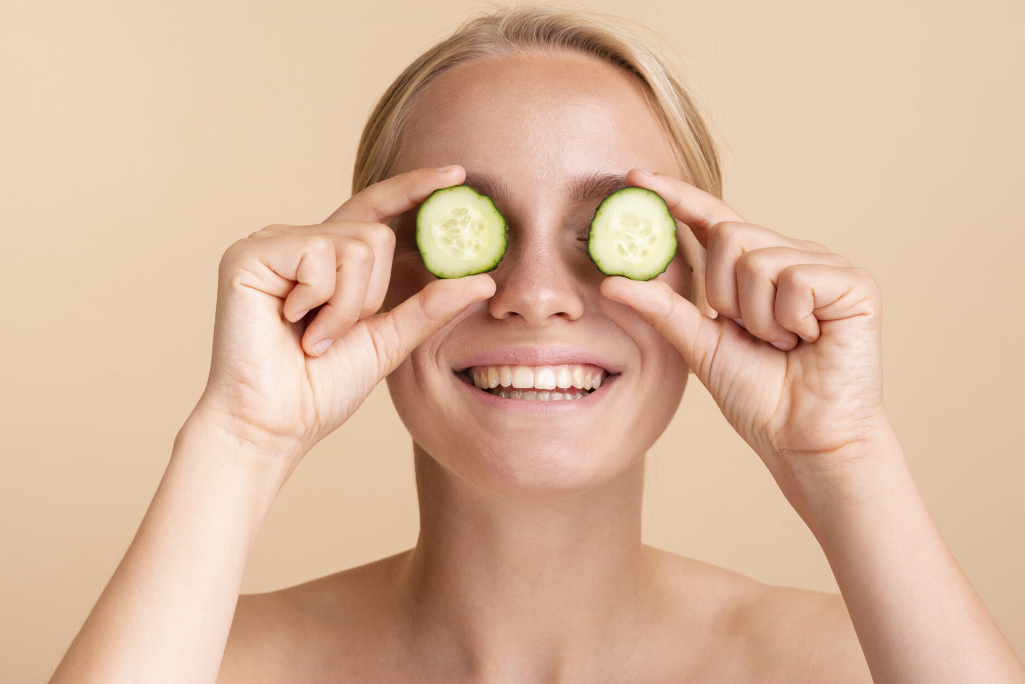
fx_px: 2563
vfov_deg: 15.2
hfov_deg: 22.6
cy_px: 337
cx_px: 531
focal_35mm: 90
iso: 100
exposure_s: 1/160
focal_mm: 85
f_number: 11
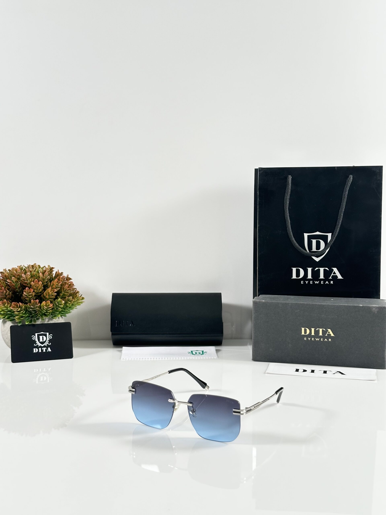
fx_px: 714
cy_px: 258
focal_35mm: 48
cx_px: 193
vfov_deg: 39.7
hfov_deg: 30.3
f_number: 1.78
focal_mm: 6.86
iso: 64
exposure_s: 1/50
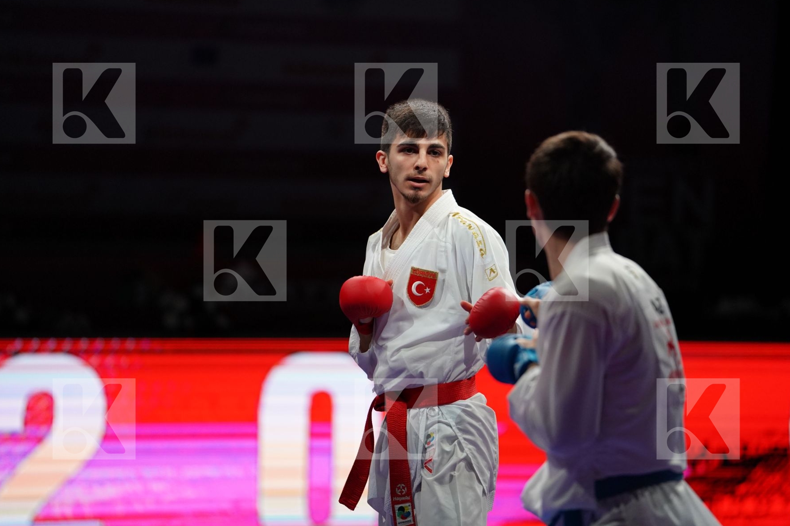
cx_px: 396
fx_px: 4454
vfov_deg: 6.8
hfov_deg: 10.1
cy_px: 261
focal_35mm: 203
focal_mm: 200
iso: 2000
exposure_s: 1/1000
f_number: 2.8
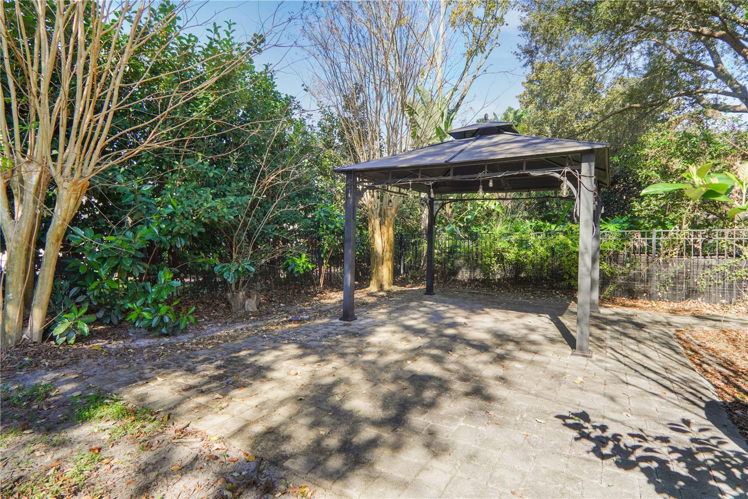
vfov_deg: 67.4
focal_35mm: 18
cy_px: 250
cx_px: 374
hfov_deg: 90.0
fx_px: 374
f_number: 4
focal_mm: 12
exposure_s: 1/125
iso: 100
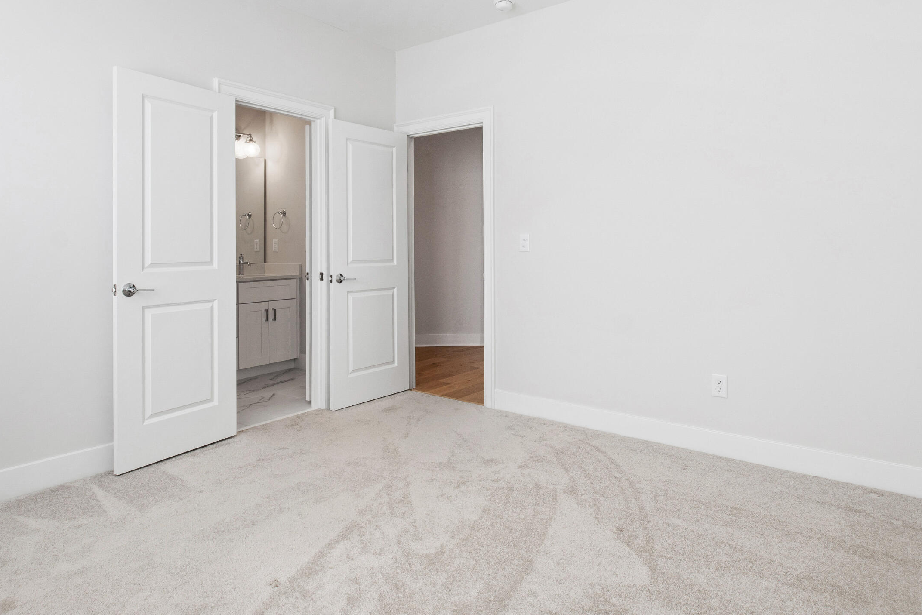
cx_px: 447
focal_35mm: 21
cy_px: 232
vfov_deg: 58.8
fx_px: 538
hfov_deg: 81.2
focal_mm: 10
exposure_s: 1/25
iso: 100
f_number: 8
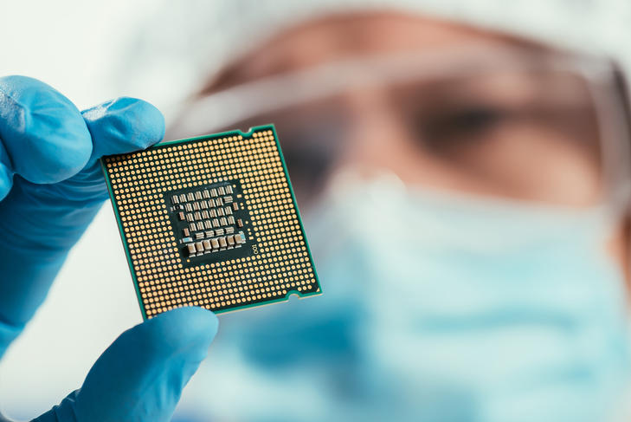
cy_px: 211
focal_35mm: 105
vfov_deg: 13.1
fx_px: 1841
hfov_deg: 19.4
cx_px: 316
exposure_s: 1/200
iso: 100
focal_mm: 105
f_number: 7.1
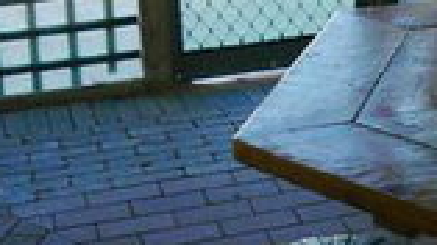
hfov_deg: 17.1
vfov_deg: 9.8
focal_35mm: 120
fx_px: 1389
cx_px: 526
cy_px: -100
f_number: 2.8
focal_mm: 6
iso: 100
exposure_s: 1/80
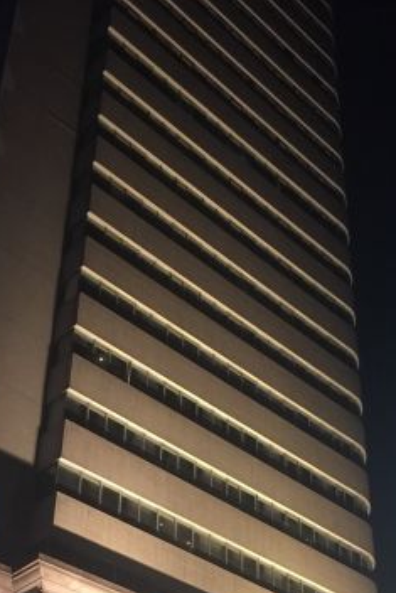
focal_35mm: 60
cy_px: 480
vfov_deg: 32.4
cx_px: 235
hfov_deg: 22.6
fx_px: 989
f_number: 2.2
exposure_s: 1/10
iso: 125
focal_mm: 4.15
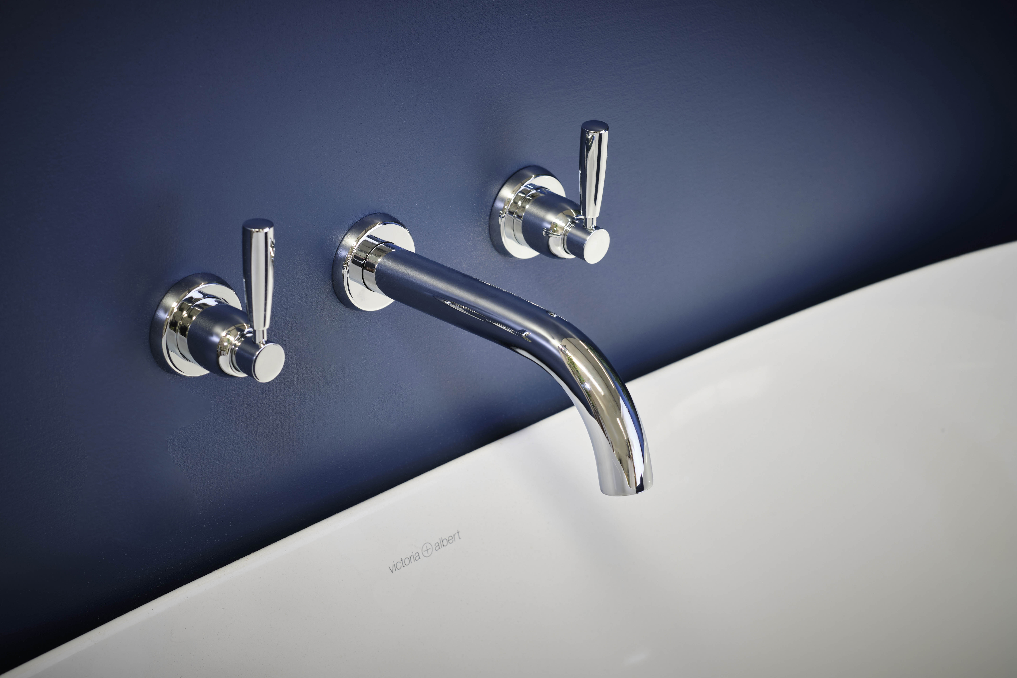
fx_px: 2373
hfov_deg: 24.2
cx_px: 508
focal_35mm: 84
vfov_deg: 16.3
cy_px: 339
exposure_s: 1.3
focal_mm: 56
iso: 200
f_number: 5.6
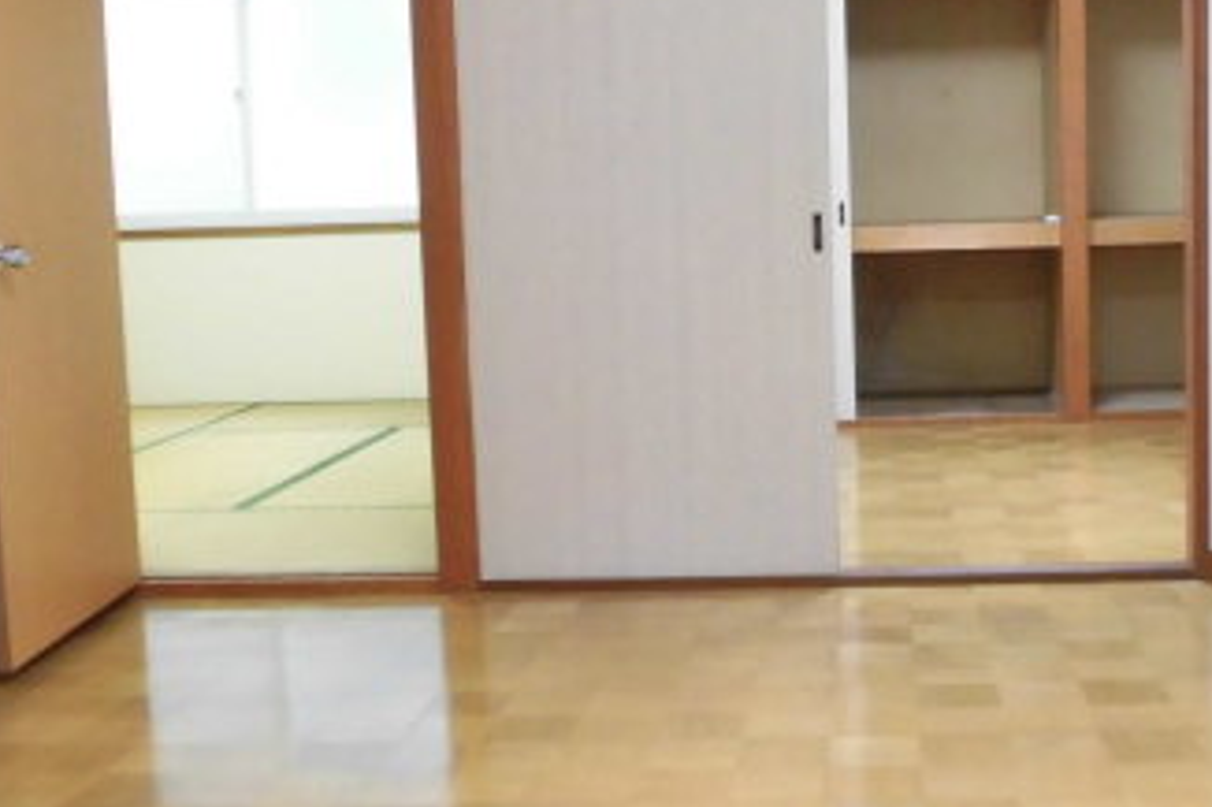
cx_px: 788
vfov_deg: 27.5
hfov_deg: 40.0
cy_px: 335
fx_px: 1649
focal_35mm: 49
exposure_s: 1/25
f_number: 3.1
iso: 400
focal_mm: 4.3
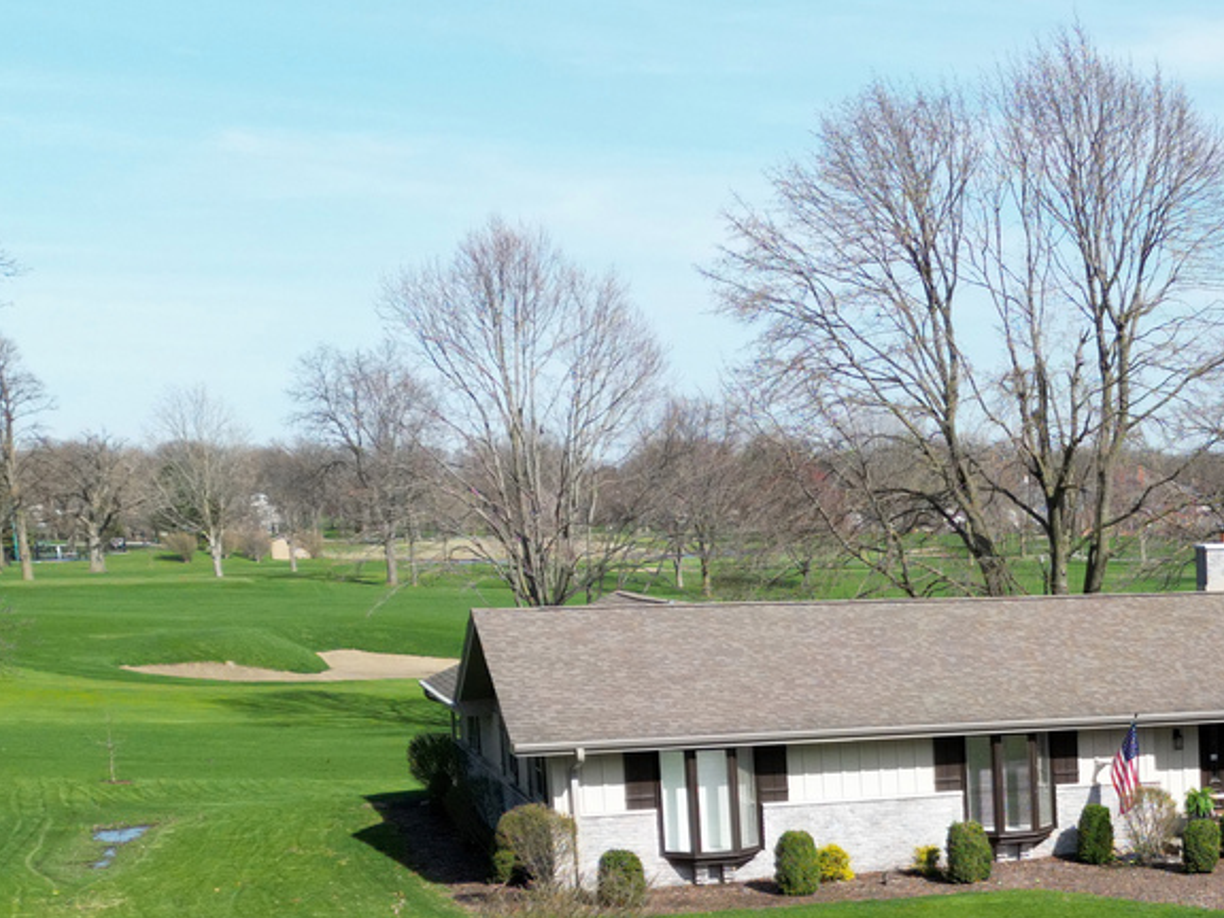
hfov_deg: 29.6
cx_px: 1284
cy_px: 818
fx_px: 2122
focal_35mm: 60
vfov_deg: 23.8
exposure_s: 1/2000
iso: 110
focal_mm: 6.72
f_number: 1.7
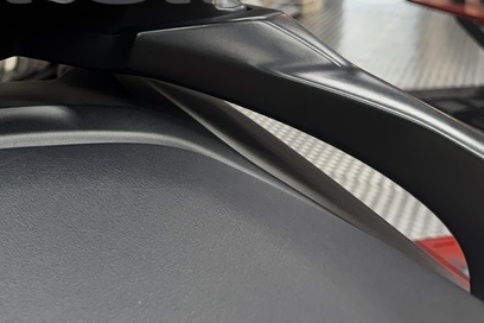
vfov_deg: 25.5
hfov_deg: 37.3
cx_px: 34
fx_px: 659
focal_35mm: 49
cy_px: -31
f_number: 1.78
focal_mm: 6.76
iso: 200
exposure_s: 1/100
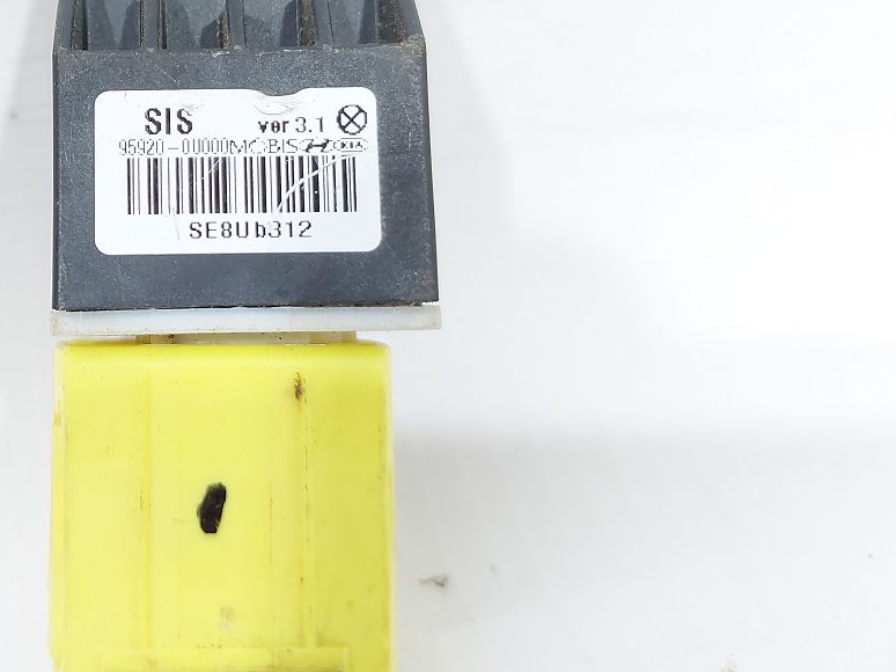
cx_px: 168
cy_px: 94
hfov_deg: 41.8
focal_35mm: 43
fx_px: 1113
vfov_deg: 32.3
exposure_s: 1/50
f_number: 1.8
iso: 100
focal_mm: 5.23
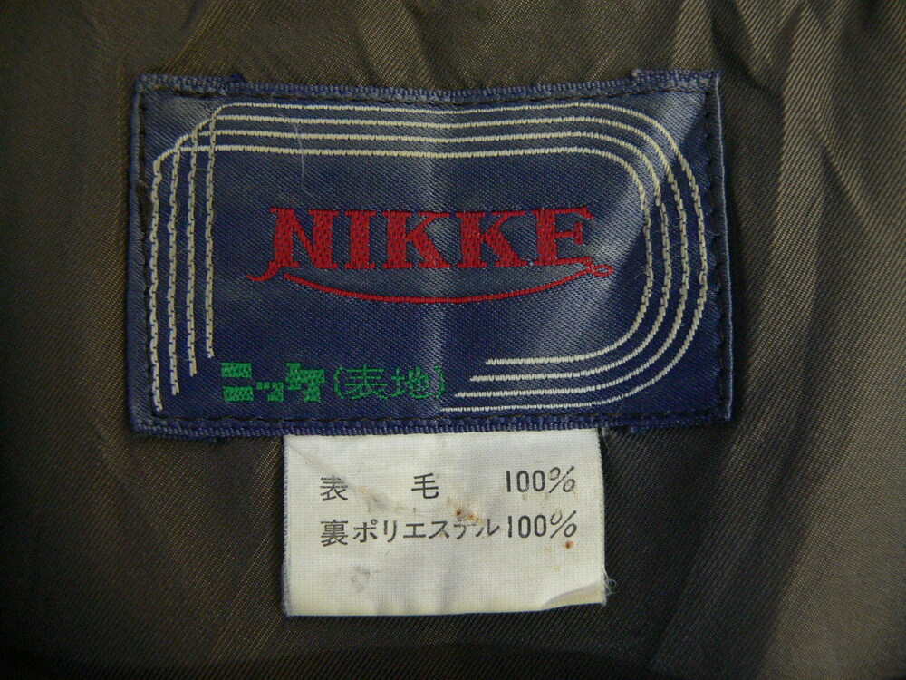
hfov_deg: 52.6
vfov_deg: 40.7
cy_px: 340
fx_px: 916
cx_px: 453
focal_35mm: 35
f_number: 2.8
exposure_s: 1/13
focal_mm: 7.4
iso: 200
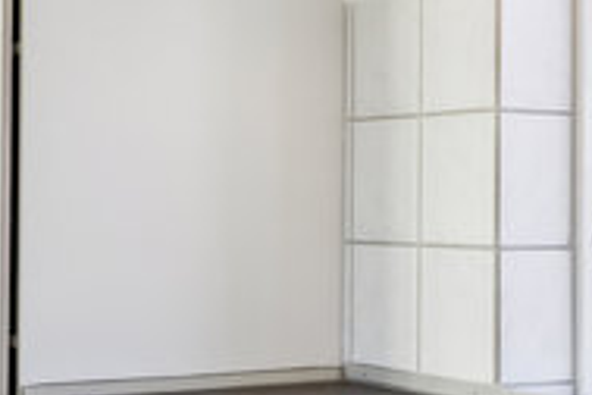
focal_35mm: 106
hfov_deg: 19.2
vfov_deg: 13.0
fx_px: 1738
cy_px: 190
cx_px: 442
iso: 200
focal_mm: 19.5
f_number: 8
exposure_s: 1/80
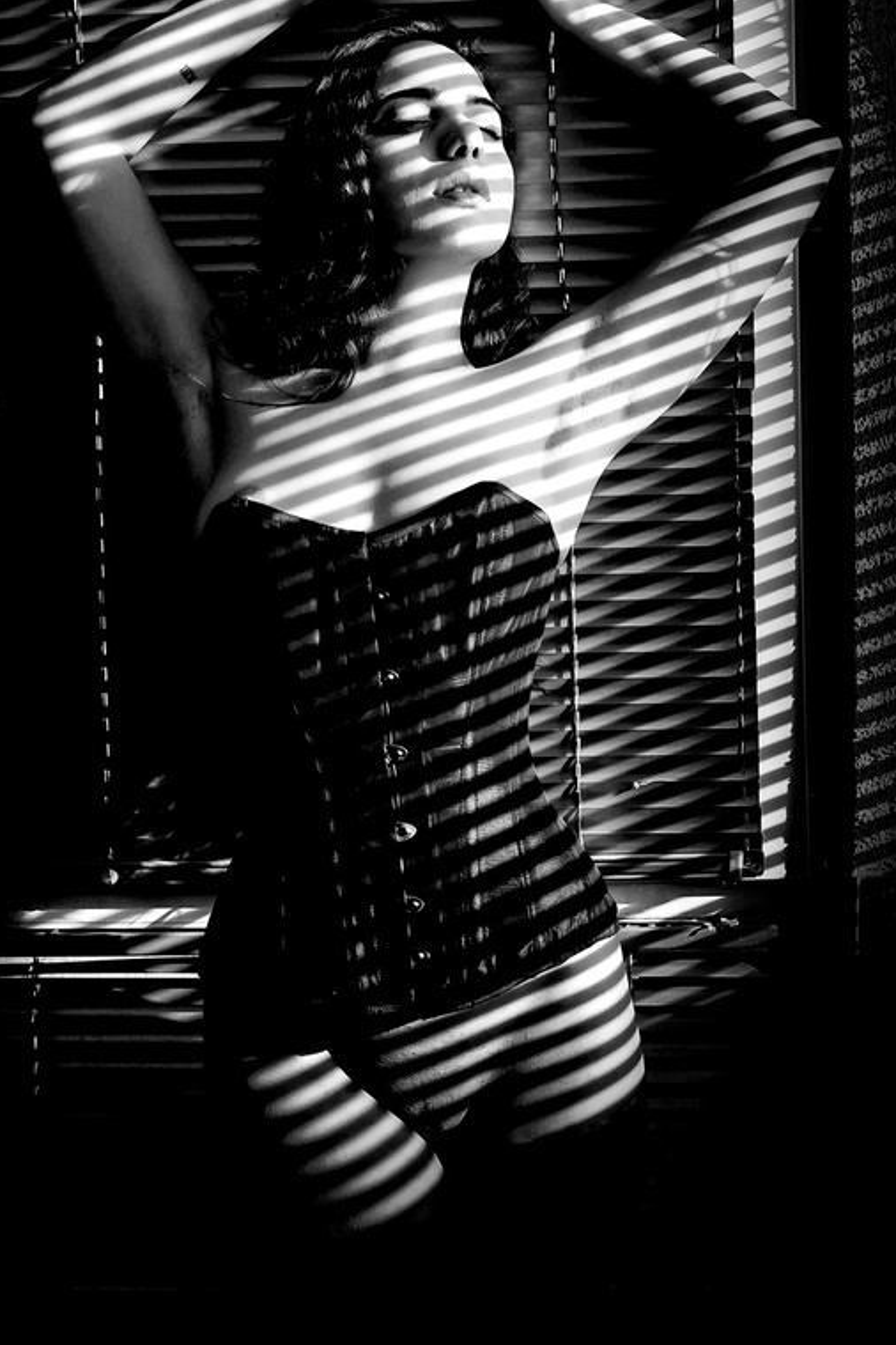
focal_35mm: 58
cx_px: 428
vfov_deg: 34.5
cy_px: 636
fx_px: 2165
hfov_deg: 23.4
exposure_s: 1/2000
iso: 400
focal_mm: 44
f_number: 4
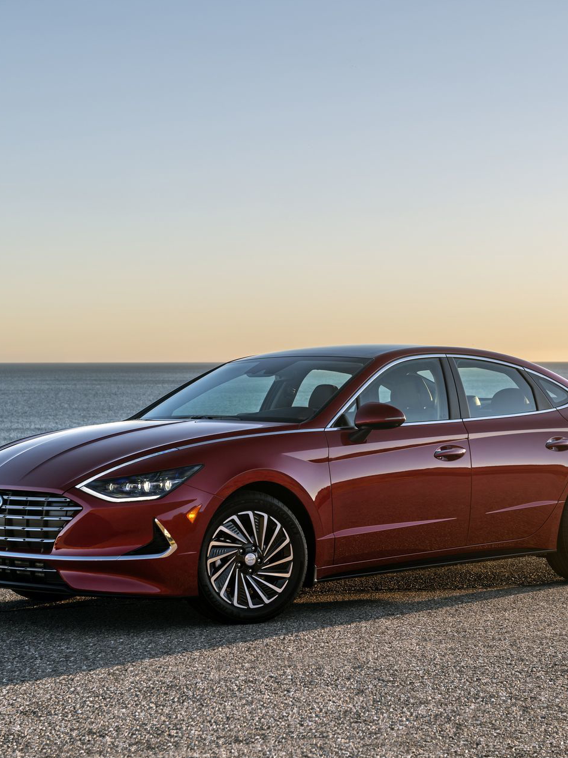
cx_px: 294
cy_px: 380
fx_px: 1597
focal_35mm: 73
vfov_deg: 26.7
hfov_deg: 20.2
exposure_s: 1/40
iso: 64
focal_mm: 50
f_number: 5
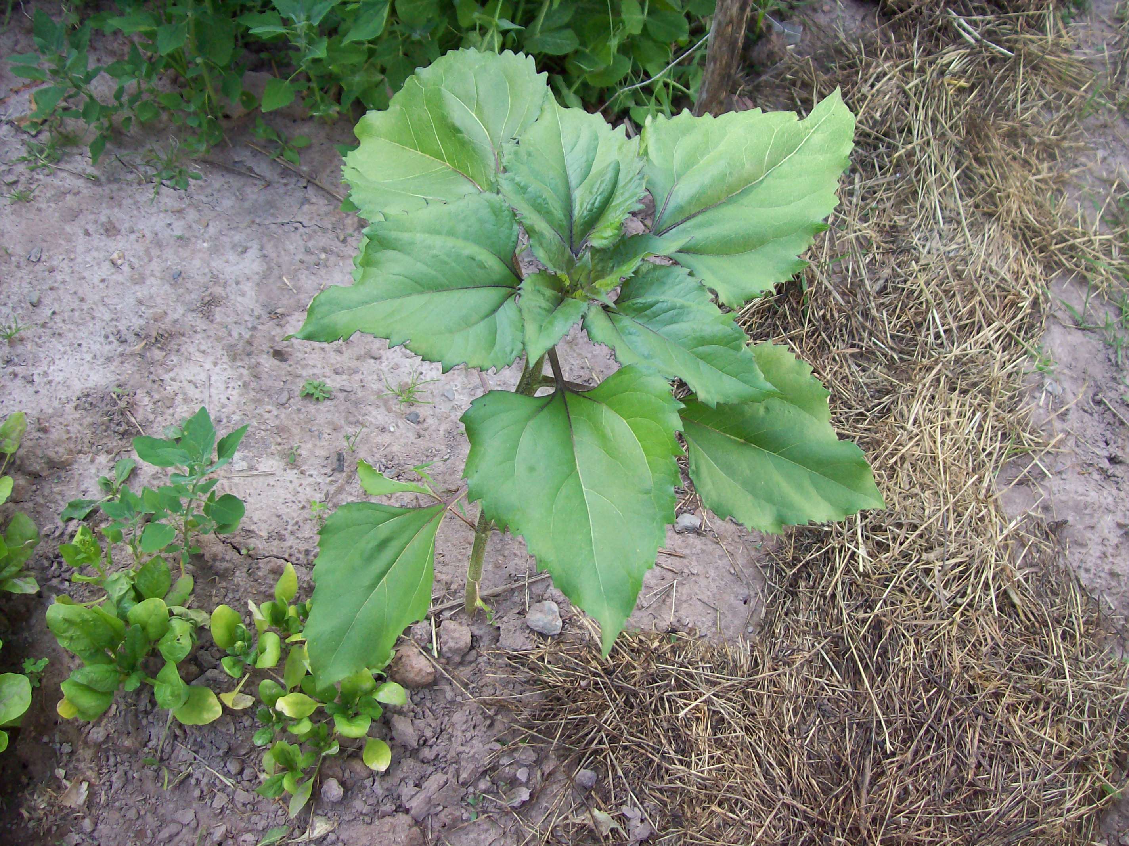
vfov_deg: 39.6
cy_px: 423
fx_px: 1174
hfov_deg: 51.4
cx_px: 564
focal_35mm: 36
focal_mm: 6
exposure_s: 1/218
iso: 80
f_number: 2.7
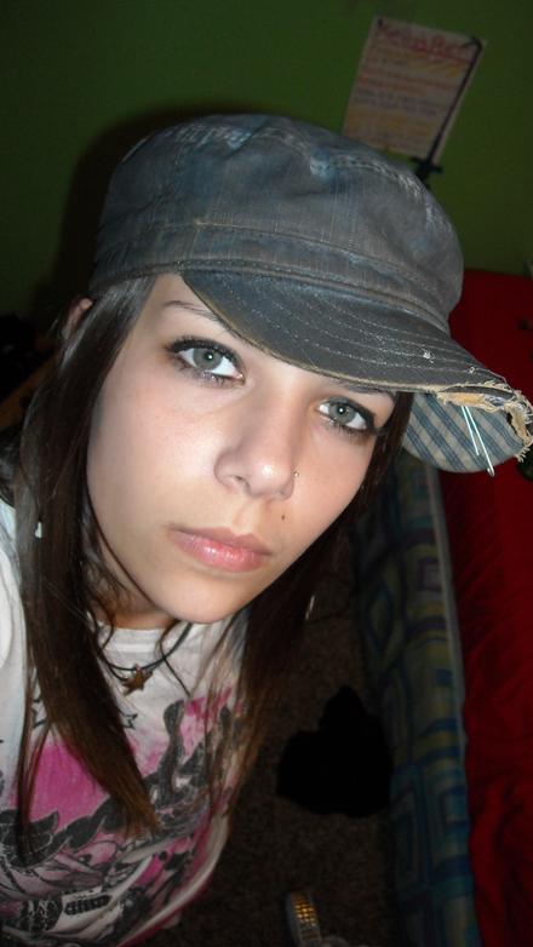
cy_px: 465
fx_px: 980
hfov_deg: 30.3
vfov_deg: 51.6
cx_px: 325
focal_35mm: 39
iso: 200
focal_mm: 5.7
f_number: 2.8
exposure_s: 1/60
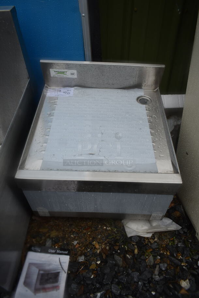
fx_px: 224
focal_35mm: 27
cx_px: 100
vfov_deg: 67.3
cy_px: 149
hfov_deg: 48.0
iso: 125
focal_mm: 18
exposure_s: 1/125
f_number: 3.5
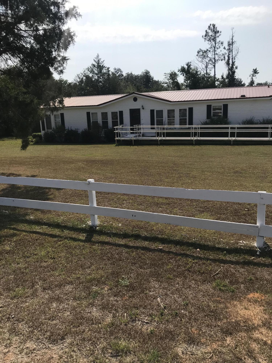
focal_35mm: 28
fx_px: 293
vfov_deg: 63.4
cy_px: 182
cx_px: 136
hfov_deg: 49.7
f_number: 1.8
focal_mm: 3.99
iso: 20
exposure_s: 1/4808
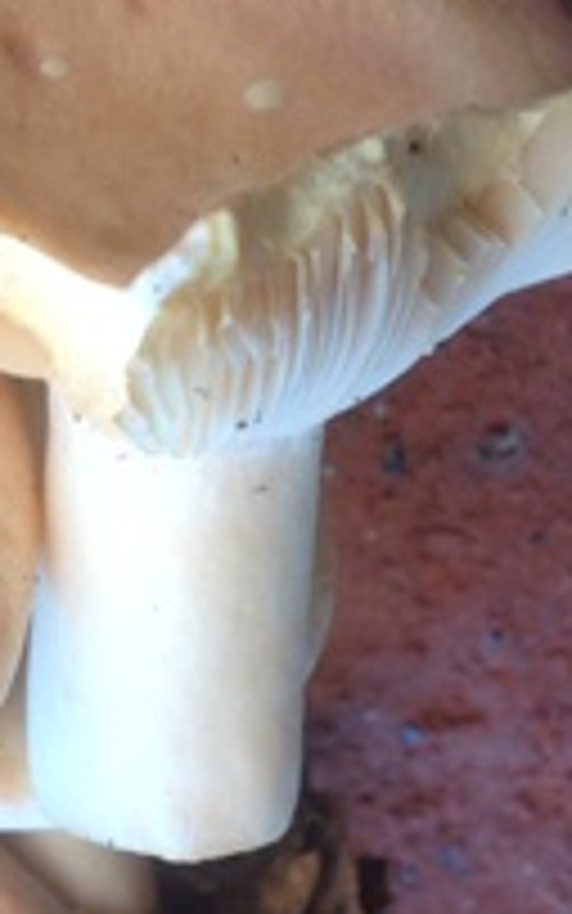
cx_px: 45
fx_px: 2916
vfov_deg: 17.7
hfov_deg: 11.1
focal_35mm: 117
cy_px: 252
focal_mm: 4.28
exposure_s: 1/123
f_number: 2.4
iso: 50
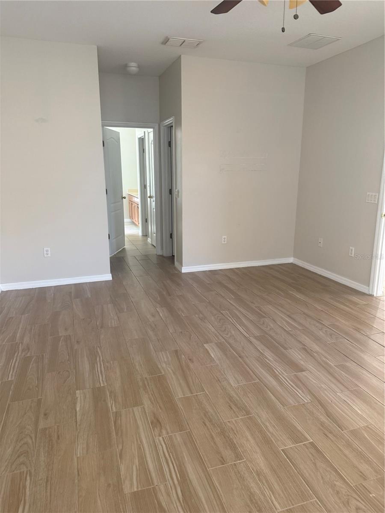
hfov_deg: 56.8
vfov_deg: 71.6
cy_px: 256
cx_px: 192
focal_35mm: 24
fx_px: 356
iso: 200
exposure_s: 1/73
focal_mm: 6.76
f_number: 1.78
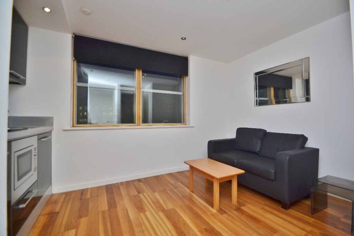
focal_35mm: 15
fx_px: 148
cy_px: 118
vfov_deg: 77.3
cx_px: 177
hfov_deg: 100.4
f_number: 3.5
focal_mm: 10
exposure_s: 1/125
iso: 100
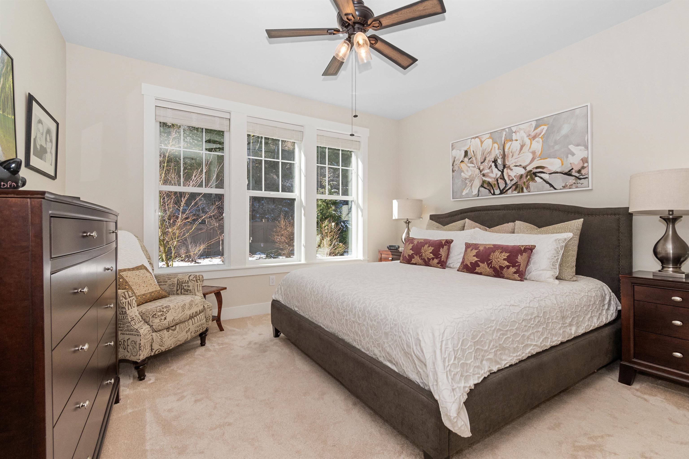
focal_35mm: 15
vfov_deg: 77.3
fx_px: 287
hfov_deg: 100.4
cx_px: 344
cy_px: 230
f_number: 9
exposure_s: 1/160
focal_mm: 10
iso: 250
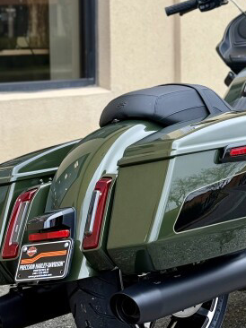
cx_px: 212
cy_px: 77
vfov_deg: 18.6
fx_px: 996
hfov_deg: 14.0
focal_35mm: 105
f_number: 1.78
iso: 64
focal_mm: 6.76
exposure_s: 1/128
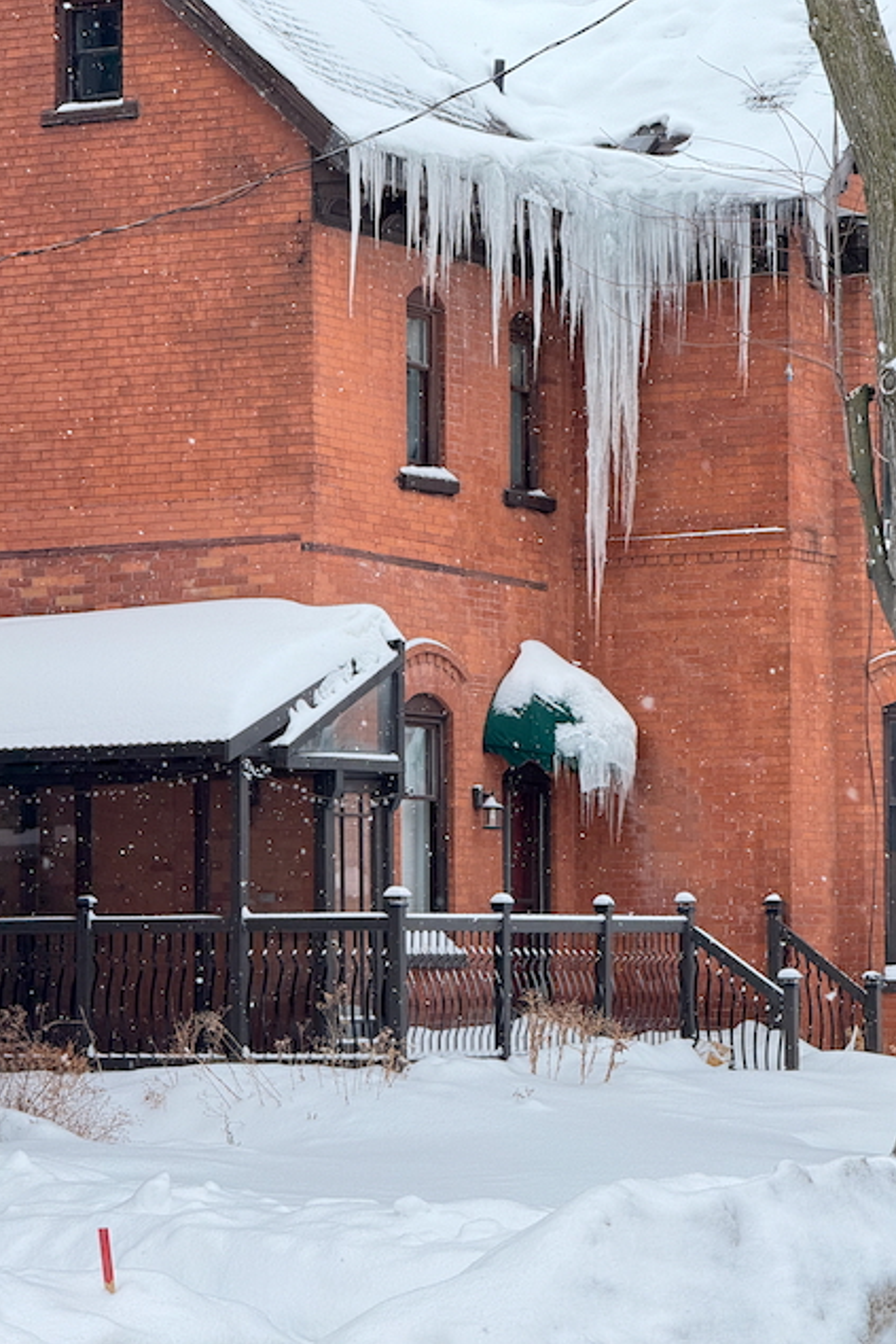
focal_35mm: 126
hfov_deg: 10.9
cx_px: 474
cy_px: 676
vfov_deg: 16.3
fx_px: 4701
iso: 64
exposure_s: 1/200
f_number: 2.8
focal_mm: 15.66
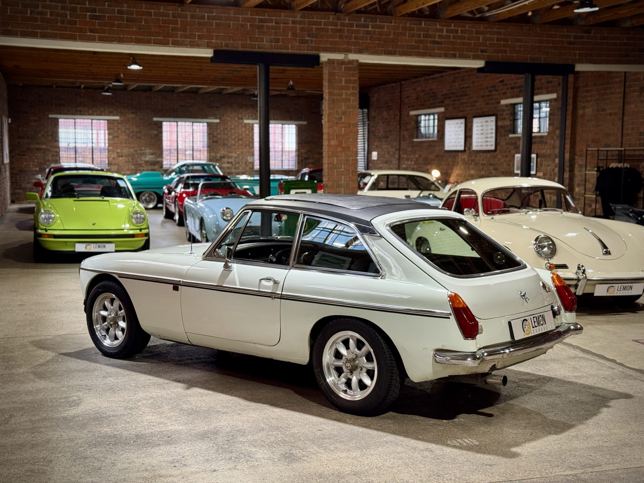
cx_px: 322
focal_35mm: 48
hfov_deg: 39.7
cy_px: 242
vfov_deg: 30.3
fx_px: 893
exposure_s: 1/50
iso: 200
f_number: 1.78
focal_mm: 6.76
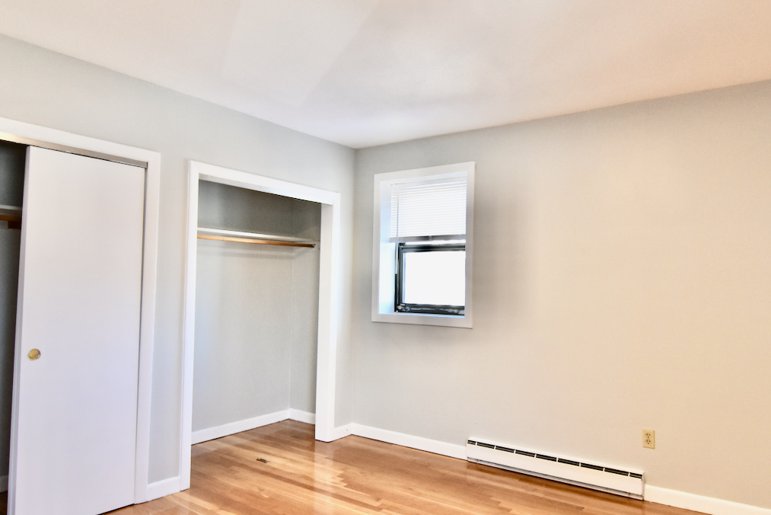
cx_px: 404
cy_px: 257
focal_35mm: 25
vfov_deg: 52.0
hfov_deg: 72.3
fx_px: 528
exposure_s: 1/100
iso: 800
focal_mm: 13
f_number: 5
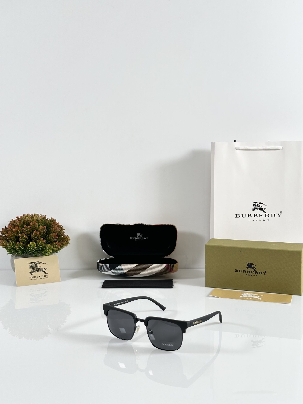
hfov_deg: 30.3
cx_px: 152
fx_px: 560
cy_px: 202
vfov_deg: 39.7
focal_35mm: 48
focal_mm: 6.86
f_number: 1.78
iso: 64
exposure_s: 1/100
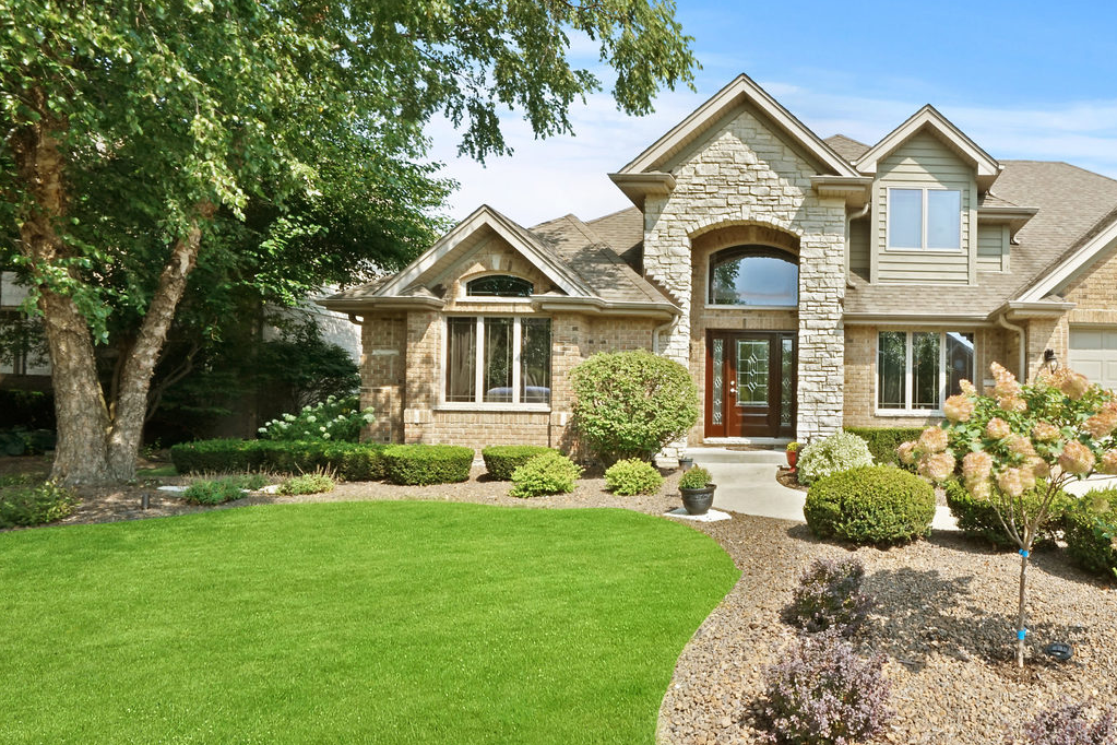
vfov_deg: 64.4
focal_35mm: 19
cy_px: 404
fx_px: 589
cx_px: 854
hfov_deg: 79.4
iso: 1000
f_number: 22
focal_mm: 12
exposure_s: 1/60
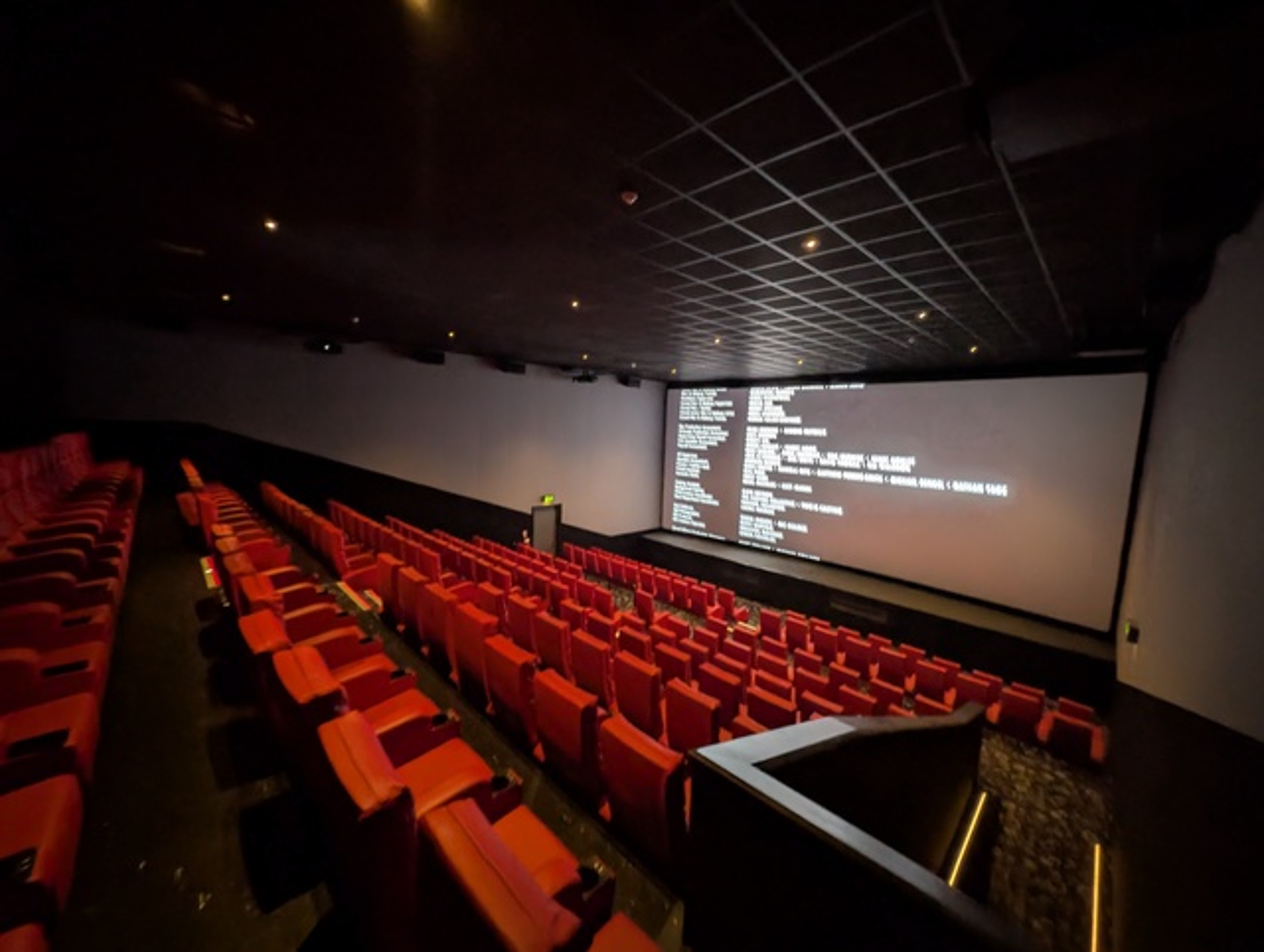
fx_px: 439
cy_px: 476
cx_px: 632
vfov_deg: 94.6
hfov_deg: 110.5
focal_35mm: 12
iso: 314
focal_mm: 2.23
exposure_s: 1/3.01
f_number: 1.95
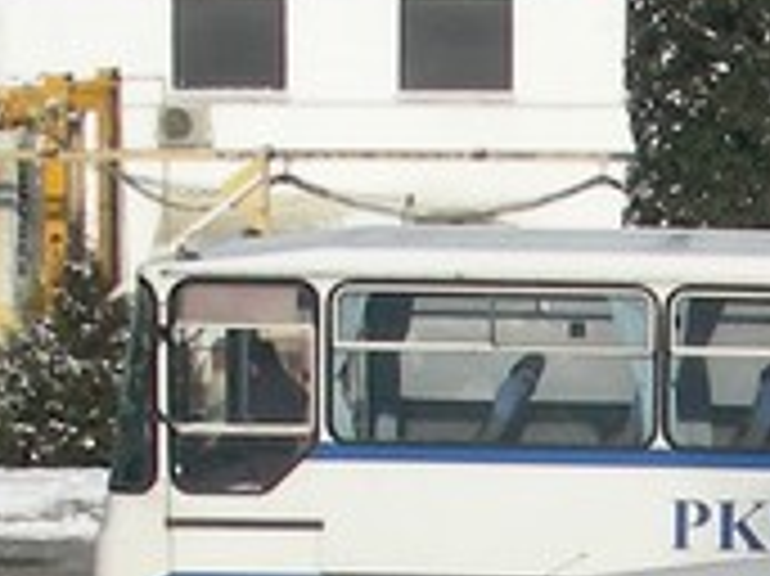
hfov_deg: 9.6
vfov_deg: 7.2
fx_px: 4446
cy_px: 1091
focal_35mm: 200
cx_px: 1229
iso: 50
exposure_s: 1/412
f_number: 5.6
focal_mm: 6.3
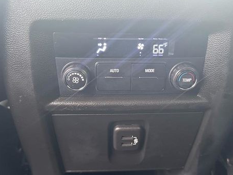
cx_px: 122
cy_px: 101
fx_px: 229
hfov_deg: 53.9
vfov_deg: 41.7
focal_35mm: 34
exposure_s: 1/49
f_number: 1.78
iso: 800
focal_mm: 6.76
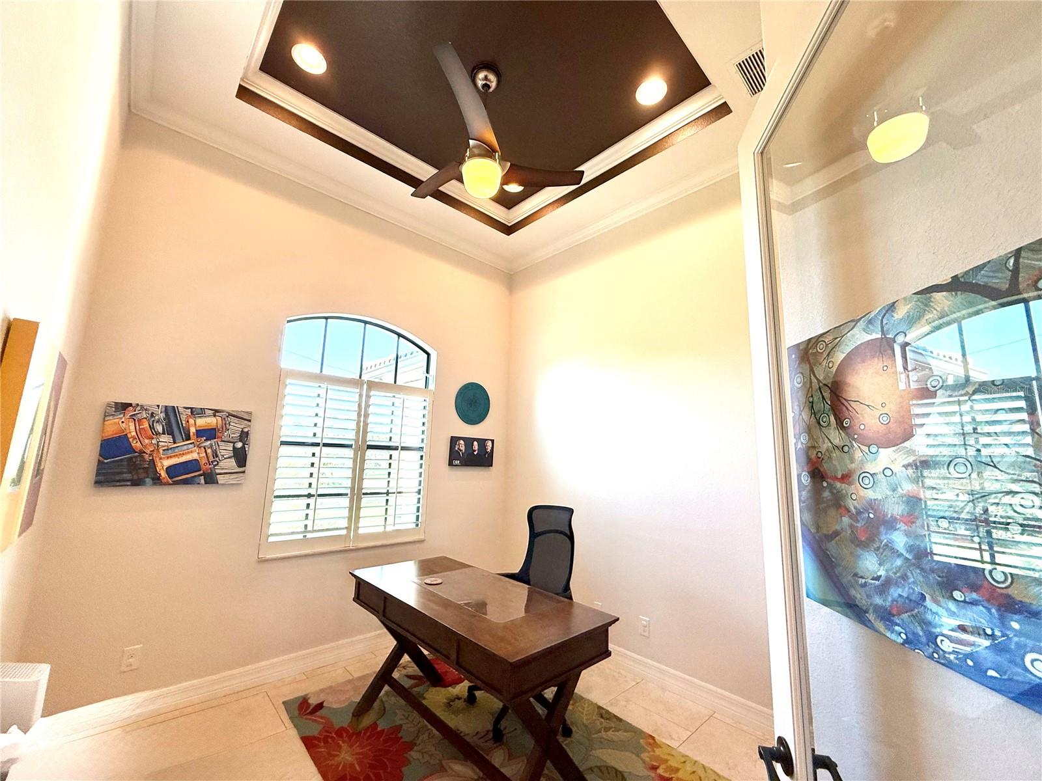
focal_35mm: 14
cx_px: 521
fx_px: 421
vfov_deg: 85.7
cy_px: 390
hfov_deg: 102.1
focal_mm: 2.22
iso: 160
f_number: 2.2
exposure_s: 1/120
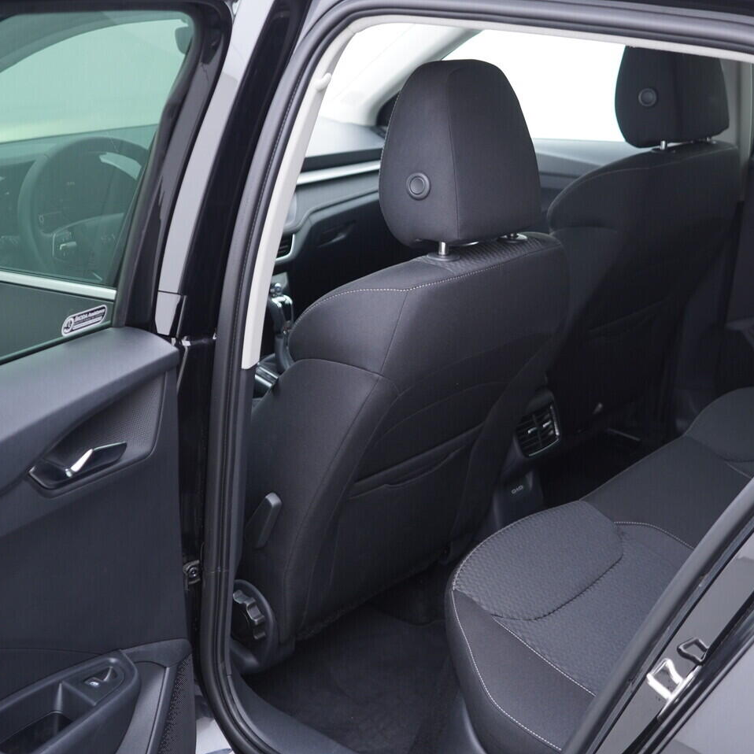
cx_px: 523
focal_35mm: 46
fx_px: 1134
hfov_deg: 36.3
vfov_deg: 36.8
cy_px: 377
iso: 320
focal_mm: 24
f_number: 2.8
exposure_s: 1/40
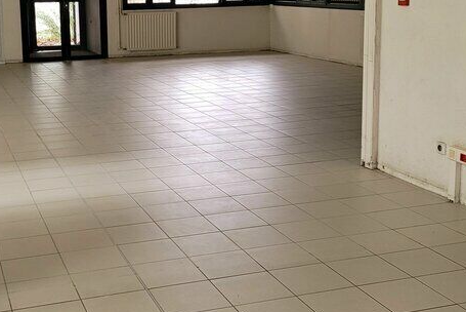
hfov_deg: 34.7
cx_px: 152
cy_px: 104
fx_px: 738
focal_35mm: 57
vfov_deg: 23.7
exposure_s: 1/50
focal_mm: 5.4
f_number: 1.8
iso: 320
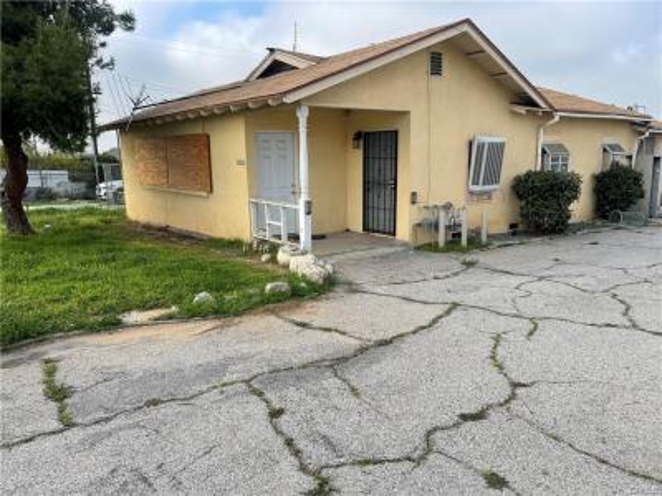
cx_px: 331
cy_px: 248
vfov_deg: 53.1
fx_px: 497
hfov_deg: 67.3
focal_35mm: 26
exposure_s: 1/1689
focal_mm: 5.1
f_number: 1.6
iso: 32
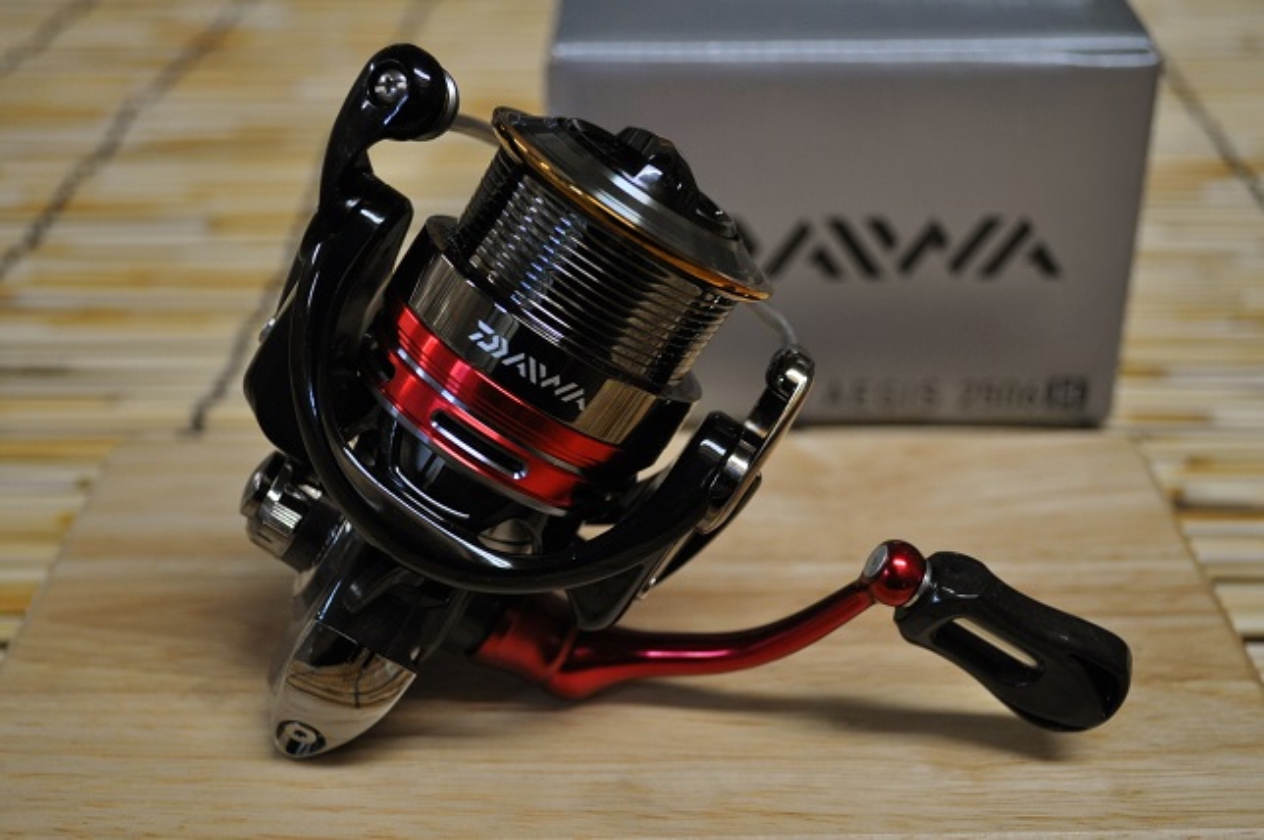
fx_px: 1684
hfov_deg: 41.2
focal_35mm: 48
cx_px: 632
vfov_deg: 28.0
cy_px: 420
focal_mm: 32
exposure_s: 1/50
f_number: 4.8
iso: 800
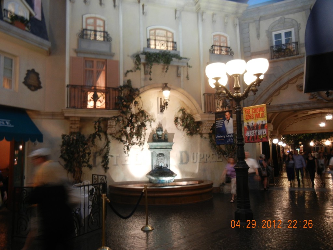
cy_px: 125
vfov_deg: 46.8
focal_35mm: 30
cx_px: 166
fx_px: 289
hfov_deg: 60.0
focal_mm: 5.4
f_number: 3.5
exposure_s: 1/3.6
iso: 200
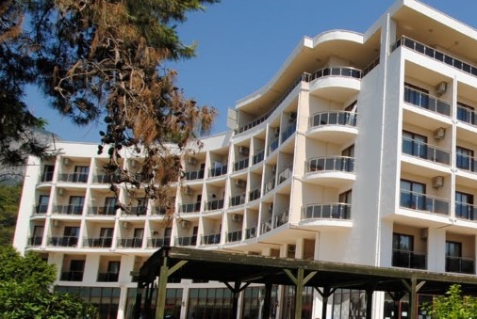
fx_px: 451
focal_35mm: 34
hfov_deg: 48.3
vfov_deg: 37.9
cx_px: 450
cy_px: 244
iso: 100
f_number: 9
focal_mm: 10
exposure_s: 1/200
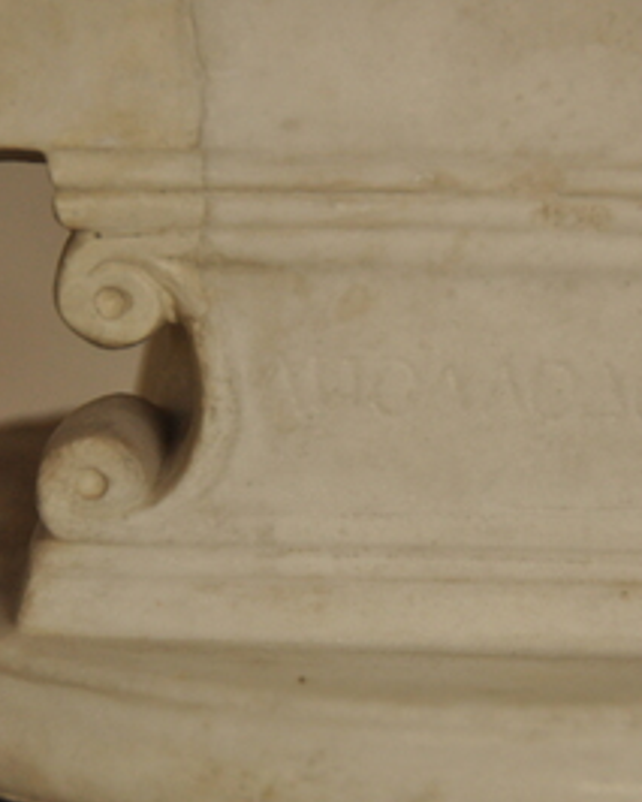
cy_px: 419
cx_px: 476
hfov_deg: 6.3
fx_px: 5787
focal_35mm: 244
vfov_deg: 7.9
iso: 1000
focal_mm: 105
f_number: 5.3
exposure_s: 1/160
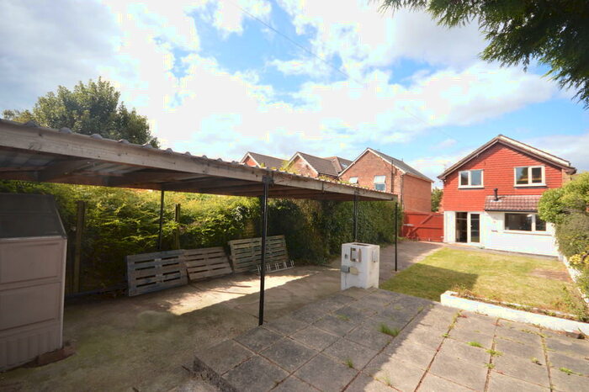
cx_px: 294
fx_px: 245
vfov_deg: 77.3
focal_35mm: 15
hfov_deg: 100.4
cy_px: 196
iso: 100
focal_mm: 10
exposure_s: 1/160
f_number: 6.3
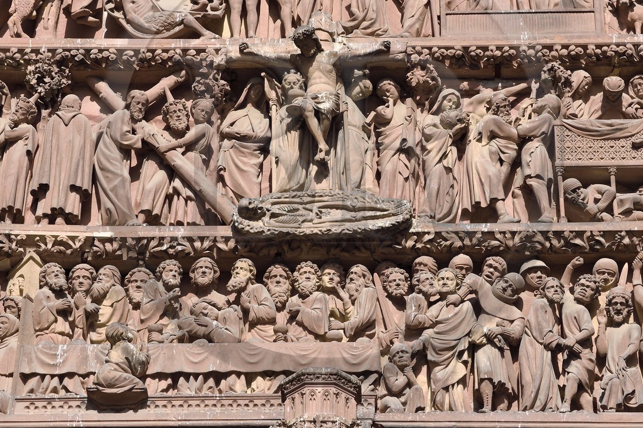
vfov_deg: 11.3
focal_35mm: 121
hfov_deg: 16.9
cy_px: 150
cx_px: 327
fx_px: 2161
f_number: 13
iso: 200
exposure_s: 1/250
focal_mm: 86
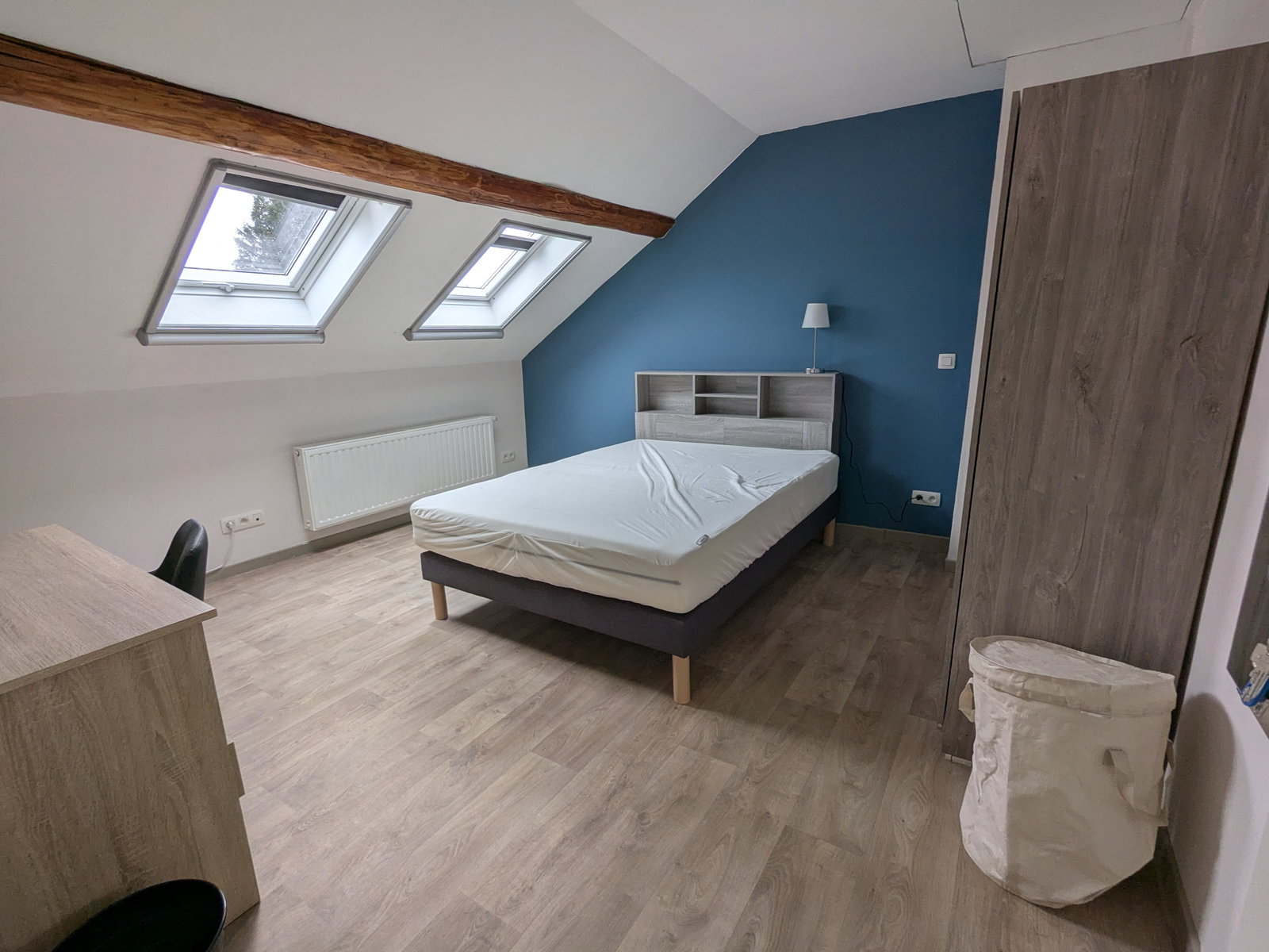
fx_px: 587
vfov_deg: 78.1
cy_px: 476
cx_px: 634
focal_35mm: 16
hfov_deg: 94.5
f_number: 2.2
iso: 72
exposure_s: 1/50
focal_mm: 2.35
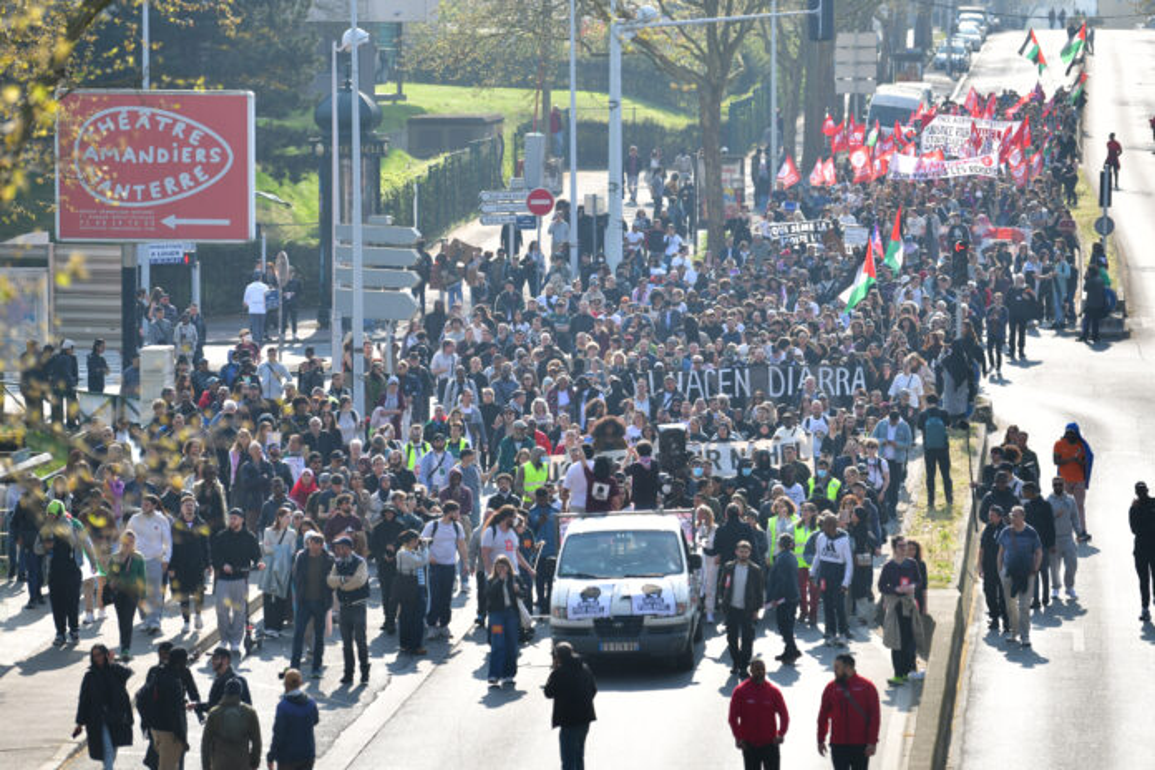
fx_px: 4652
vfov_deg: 9.5
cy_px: 385
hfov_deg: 14.2
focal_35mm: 145
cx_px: 578
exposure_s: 1/2000
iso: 160
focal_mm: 145
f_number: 2.8
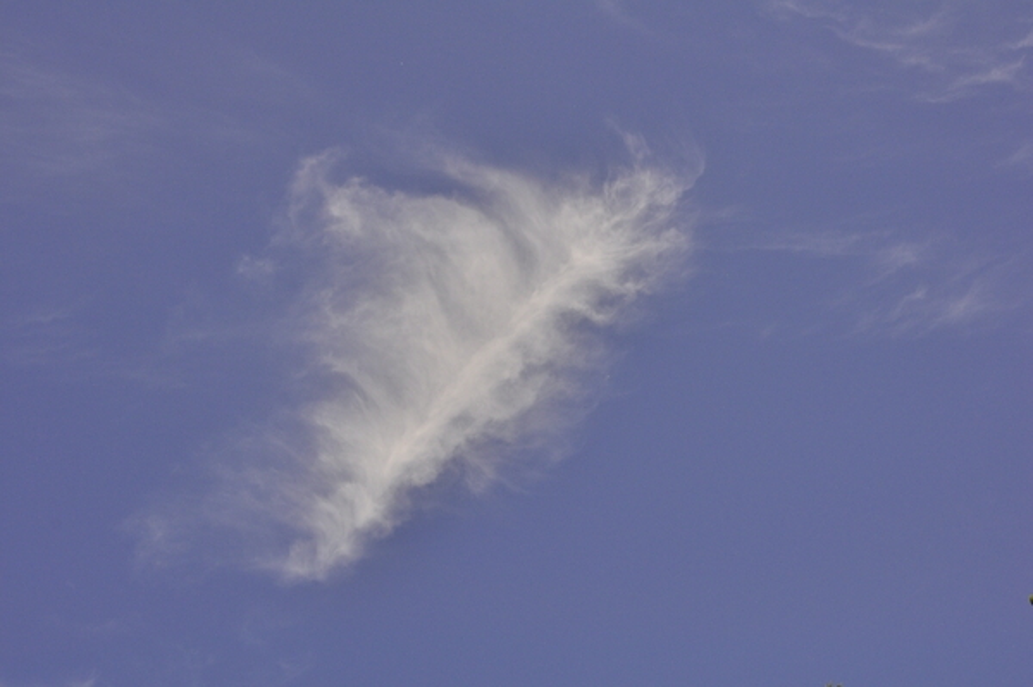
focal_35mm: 60
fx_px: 1720
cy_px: 344
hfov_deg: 33.4
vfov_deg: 22.6
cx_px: 516
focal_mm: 40
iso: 200
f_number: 13
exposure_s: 1/640
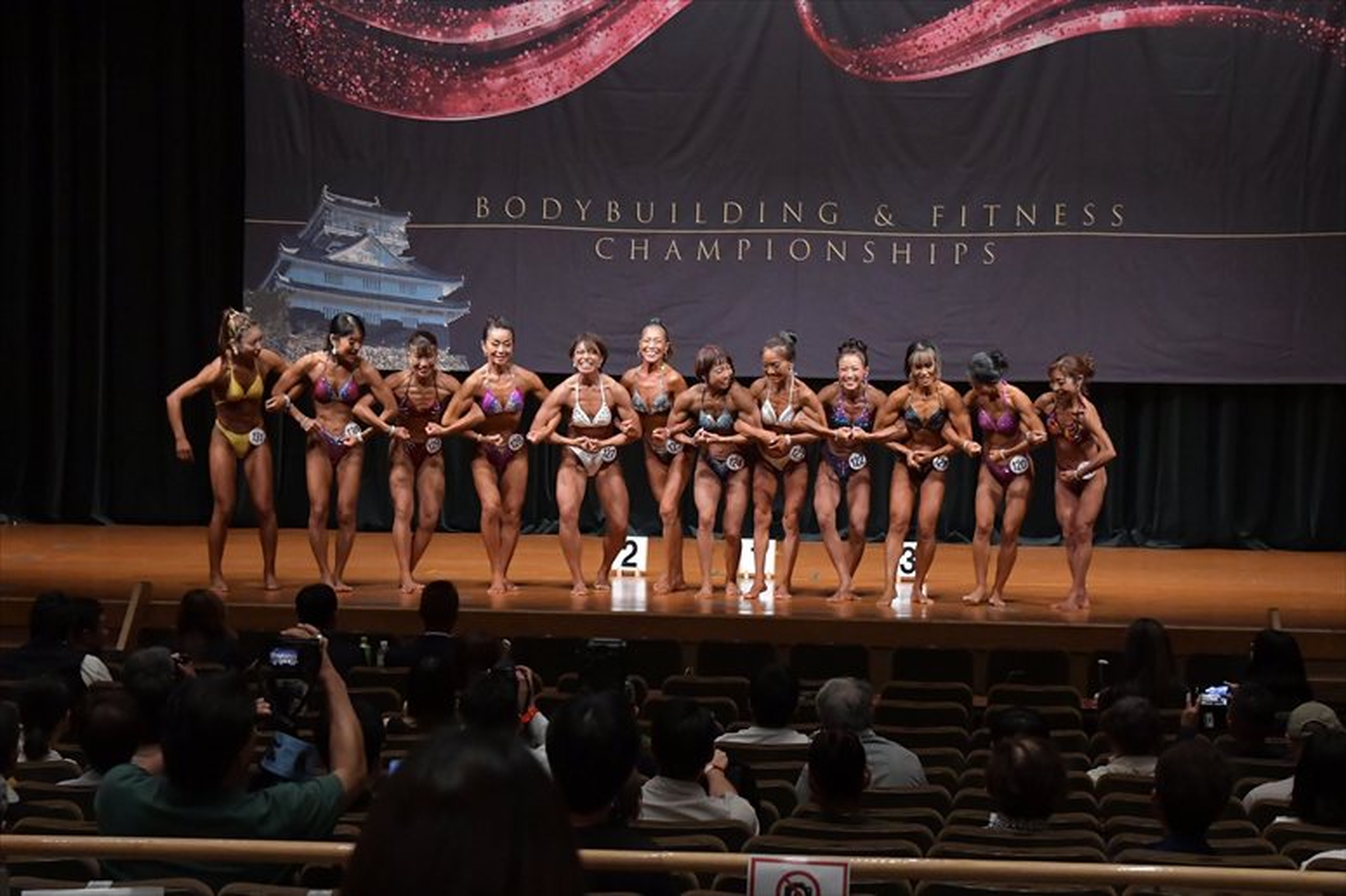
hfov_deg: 21.0
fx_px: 3625
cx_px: 673
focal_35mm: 97
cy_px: 448
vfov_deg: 14.1
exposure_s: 1/400
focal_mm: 65
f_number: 5.6
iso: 6400
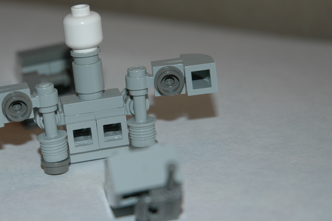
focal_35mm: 172
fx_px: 1585
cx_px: 82
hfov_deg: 11.9
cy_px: 80
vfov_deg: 8.0
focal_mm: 70
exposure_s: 1/60
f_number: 4.5
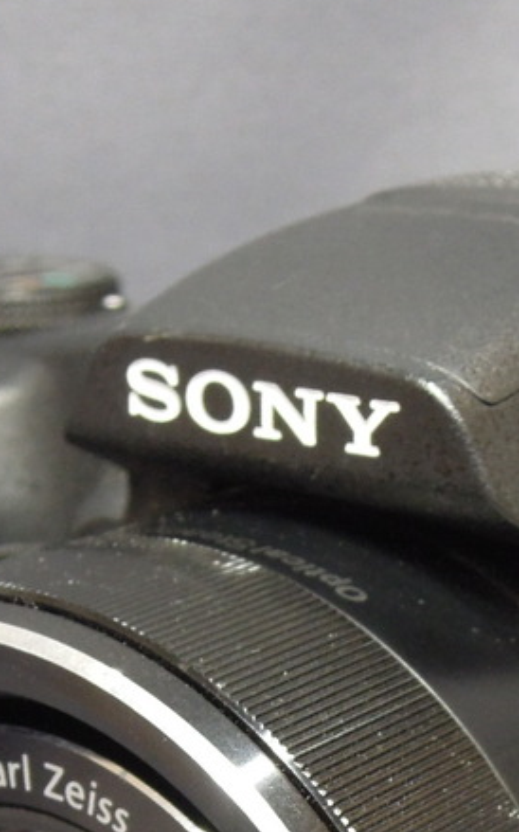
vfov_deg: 17.6
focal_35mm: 116
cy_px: 824
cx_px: 324
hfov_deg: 11.3
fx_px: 2628
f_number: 3.3
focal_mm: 7.2
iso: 400
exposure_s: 1/20
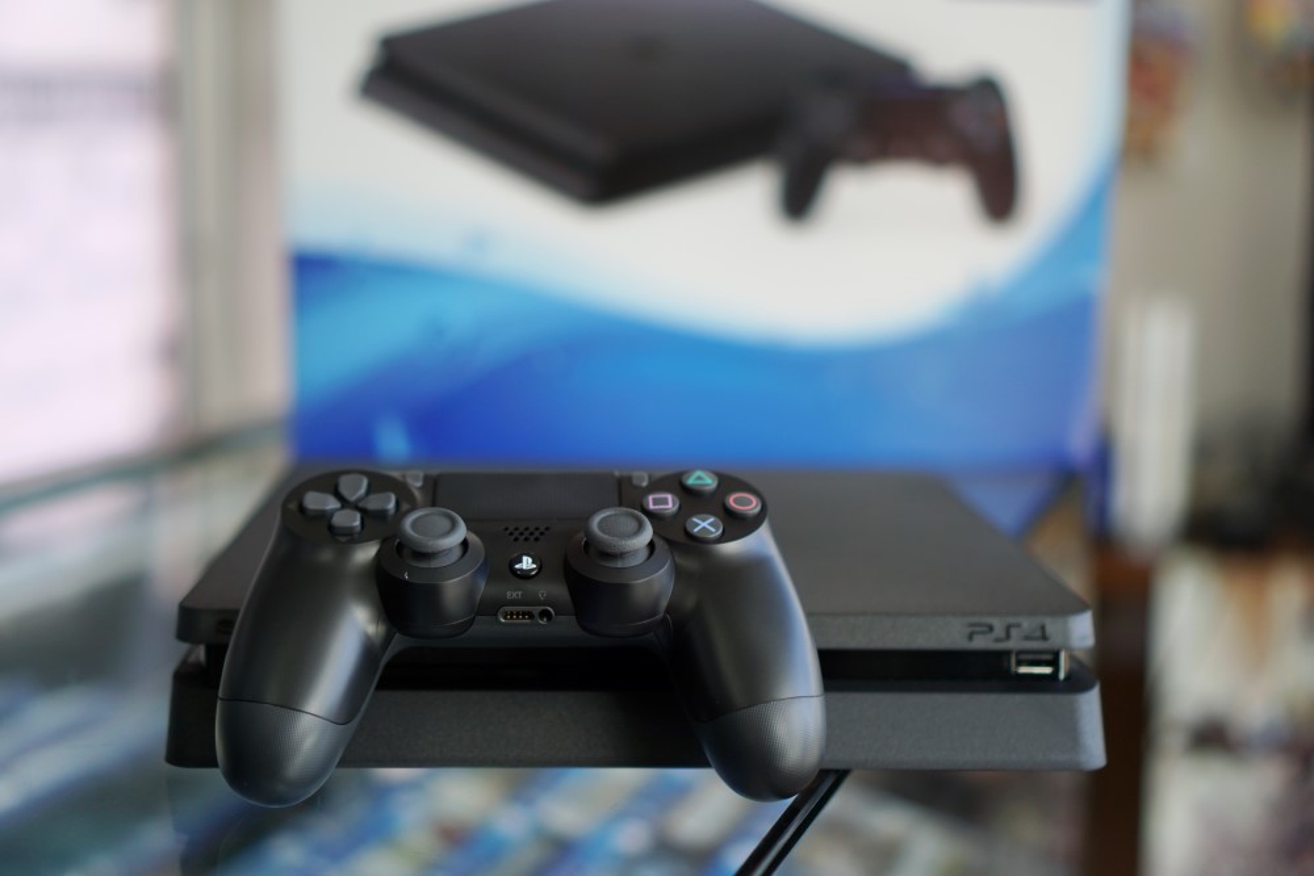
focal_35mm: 52
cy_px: 438
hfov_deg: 37.8
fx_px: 1916
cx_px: 657
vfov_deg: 25.8
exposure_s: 1/200
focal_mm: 35
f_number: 1.8
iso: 100
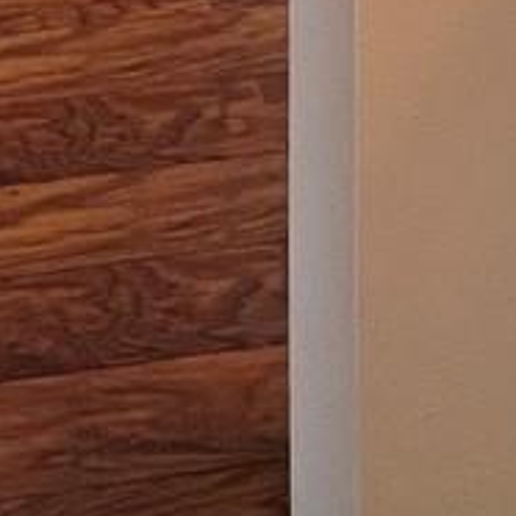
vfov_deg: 11.7
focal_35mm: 99
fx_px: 1670
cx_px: -114
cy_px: -946
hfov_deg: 16.8
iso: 200
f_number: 1.8
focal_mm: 1.57
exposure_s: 1/120
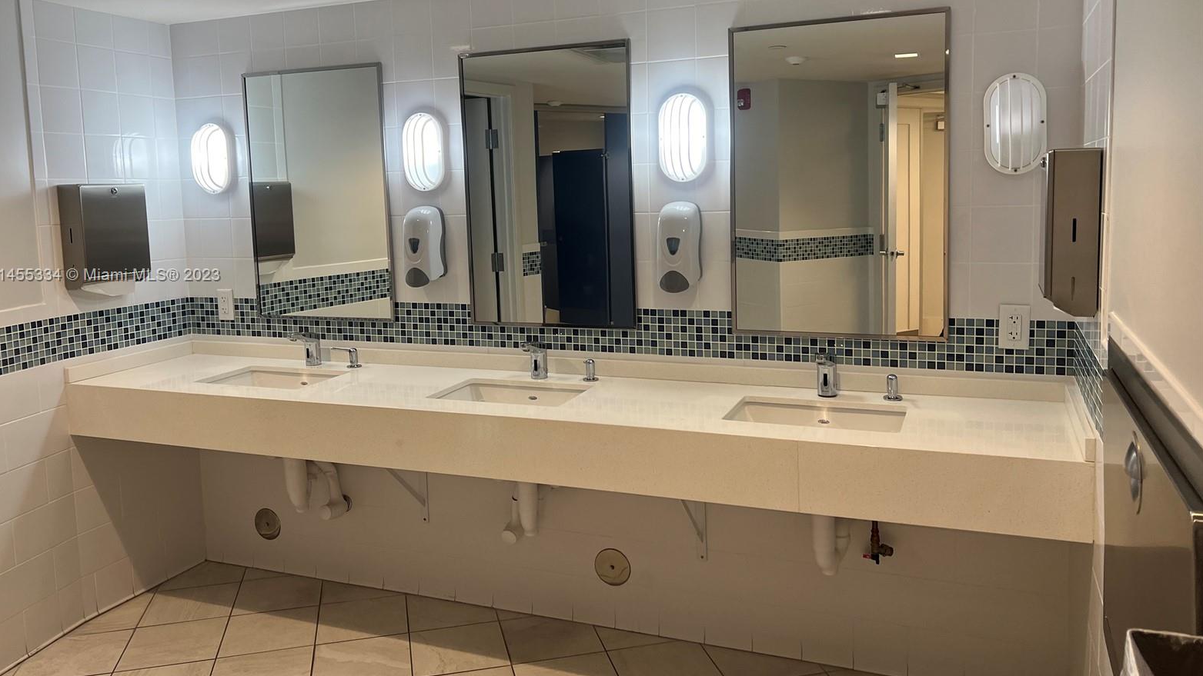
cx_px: 590
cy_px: 276
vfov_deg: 40.0
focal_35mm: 29
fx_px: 925
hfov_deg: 66.1
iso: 80
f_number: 1.5
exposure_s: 1/120
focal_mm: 5.7
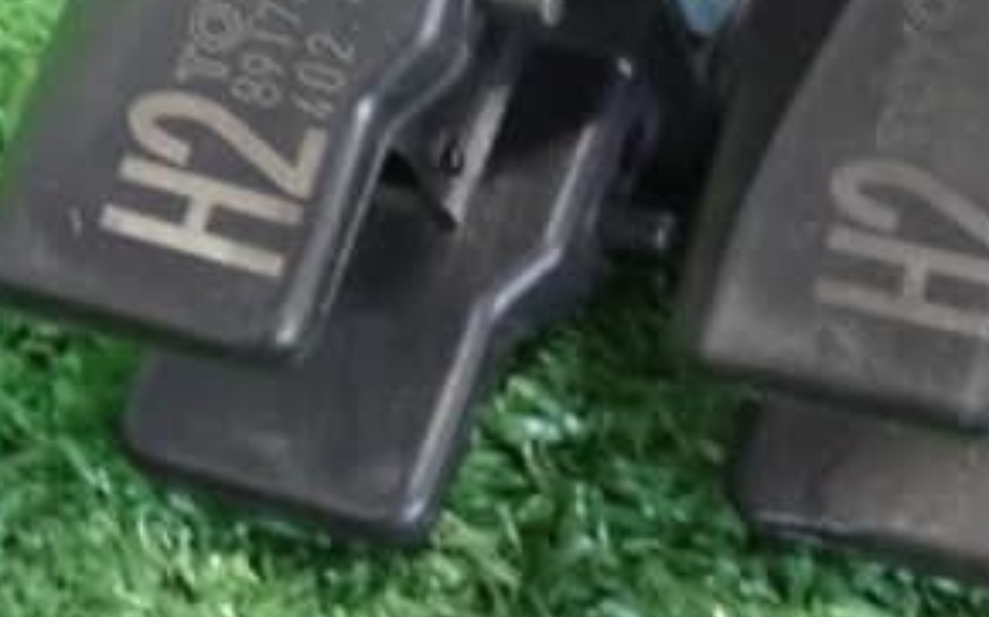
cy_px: -75
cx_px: 754
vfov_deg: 7.2
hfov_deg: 11.6
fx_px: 4850
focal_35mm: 180
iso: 1600
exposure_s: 1/10
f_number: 4.3
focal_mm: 14.62
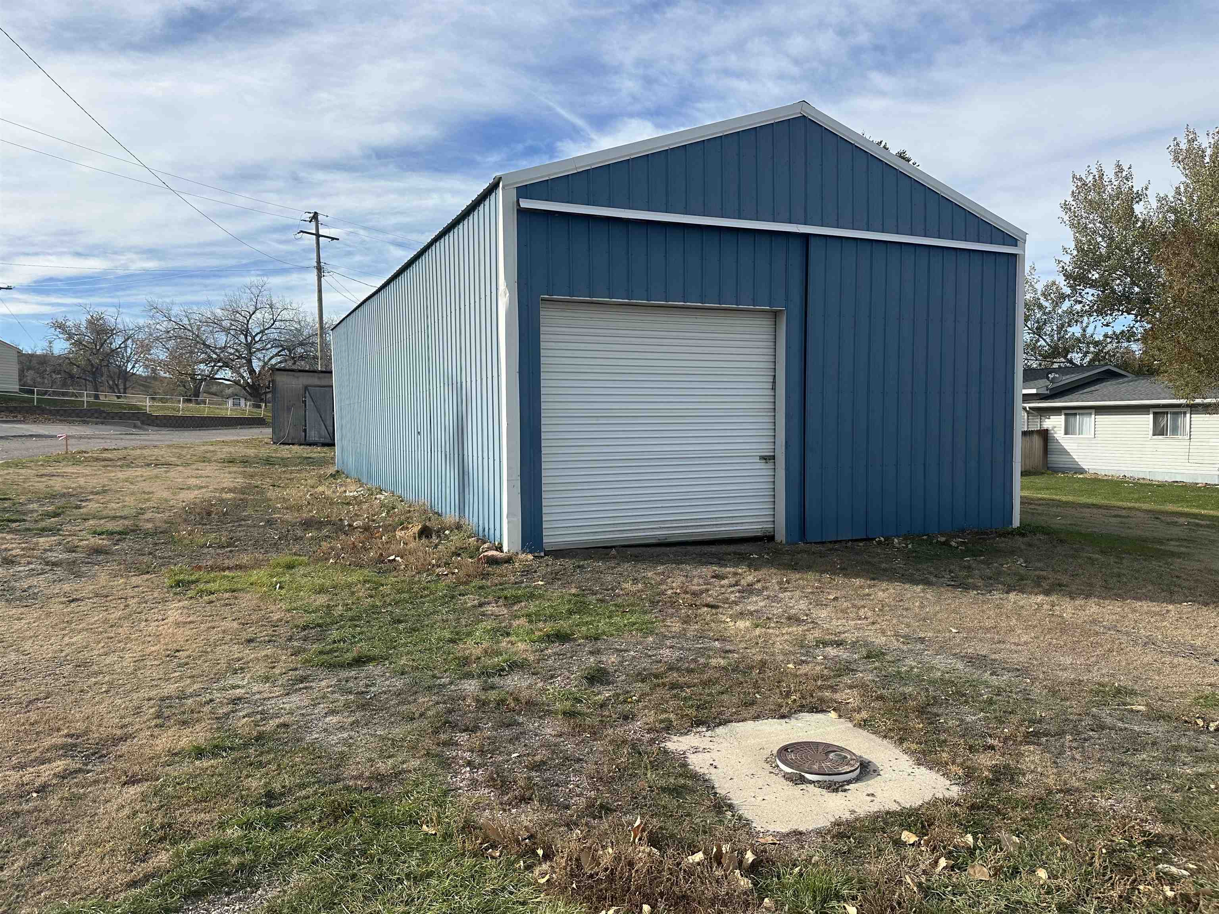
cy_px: 457
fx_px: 845
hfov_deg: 71.6
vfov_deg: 56.8
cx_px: 610
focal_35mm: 24
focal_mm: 6.86
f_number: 1.78
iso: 80
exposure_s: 1/3861
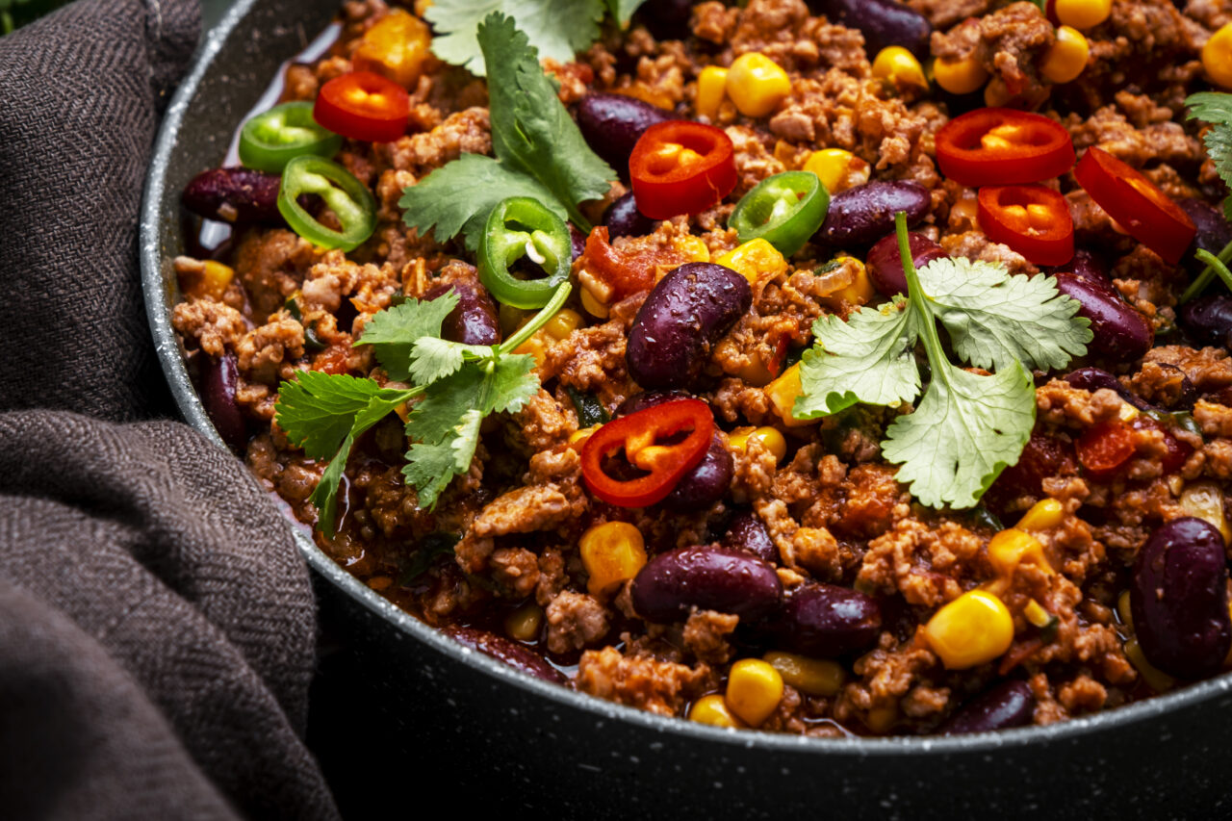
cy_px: 410
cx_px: 616
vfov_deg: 12.7
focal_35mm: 108
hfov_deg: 18.9
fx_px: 3695
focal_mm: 72.1
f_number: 7.1
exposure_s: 1/125
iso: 80
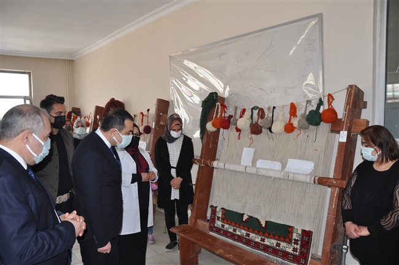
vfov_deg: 47.8
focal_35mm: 27
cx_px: 200
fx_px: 299
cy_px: 132
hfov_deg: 67.4
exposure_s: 1/60
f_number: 3.5
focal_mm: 18
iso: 200
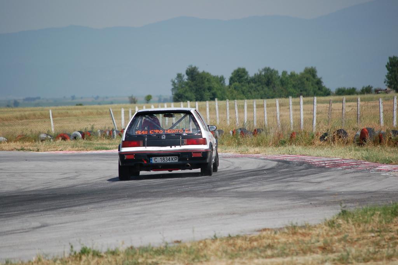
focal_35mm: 300
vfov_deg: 4.6
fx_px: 3314
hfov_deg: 6.9
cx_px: 199
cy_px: 132
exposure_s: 1/1250
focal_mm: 200
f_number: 5.6
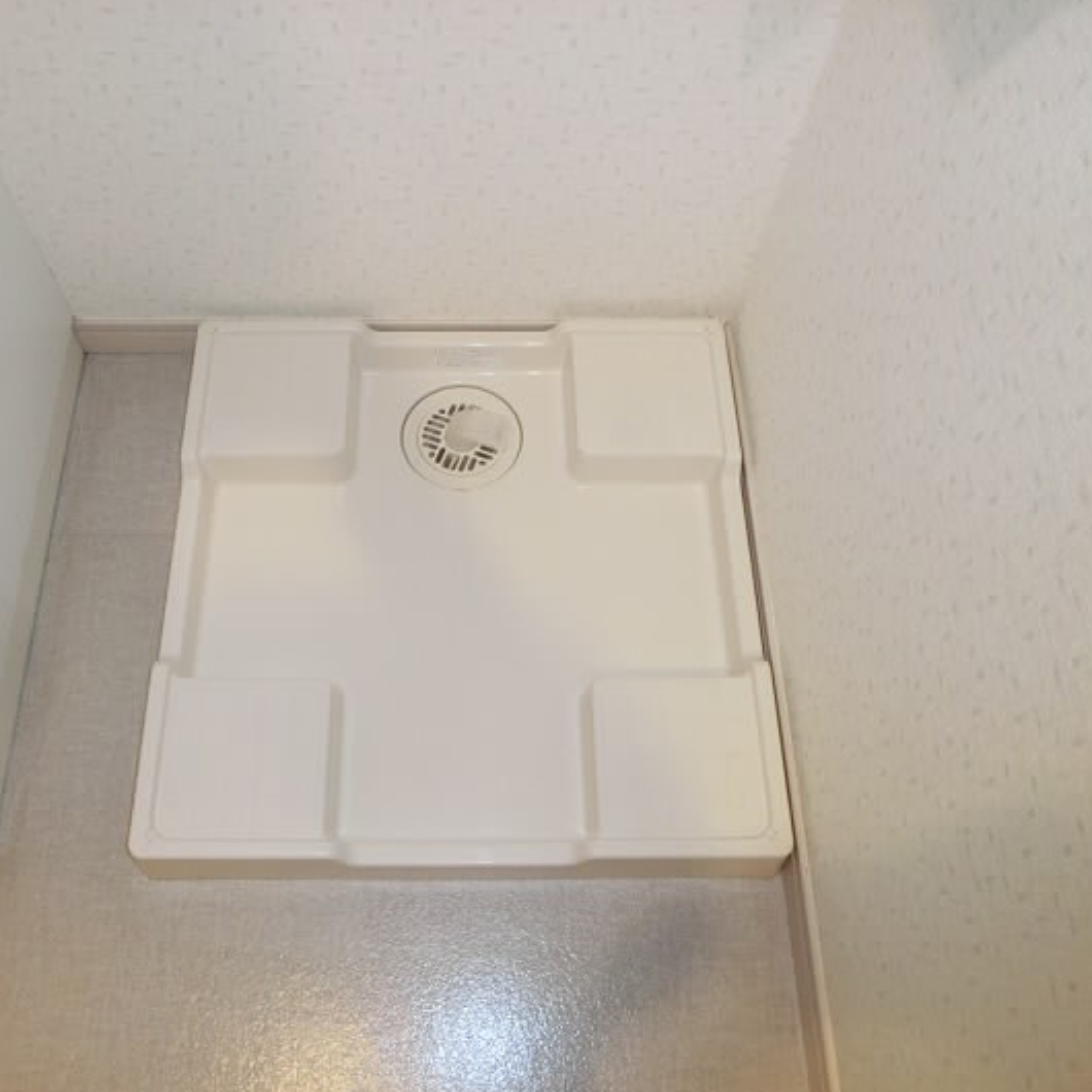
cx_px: 467
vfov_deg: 55.6
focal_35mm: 29
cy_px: 545
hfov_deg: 55.4
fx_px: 1035
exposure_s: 1/80
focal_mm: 4.24
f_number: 3
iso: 400
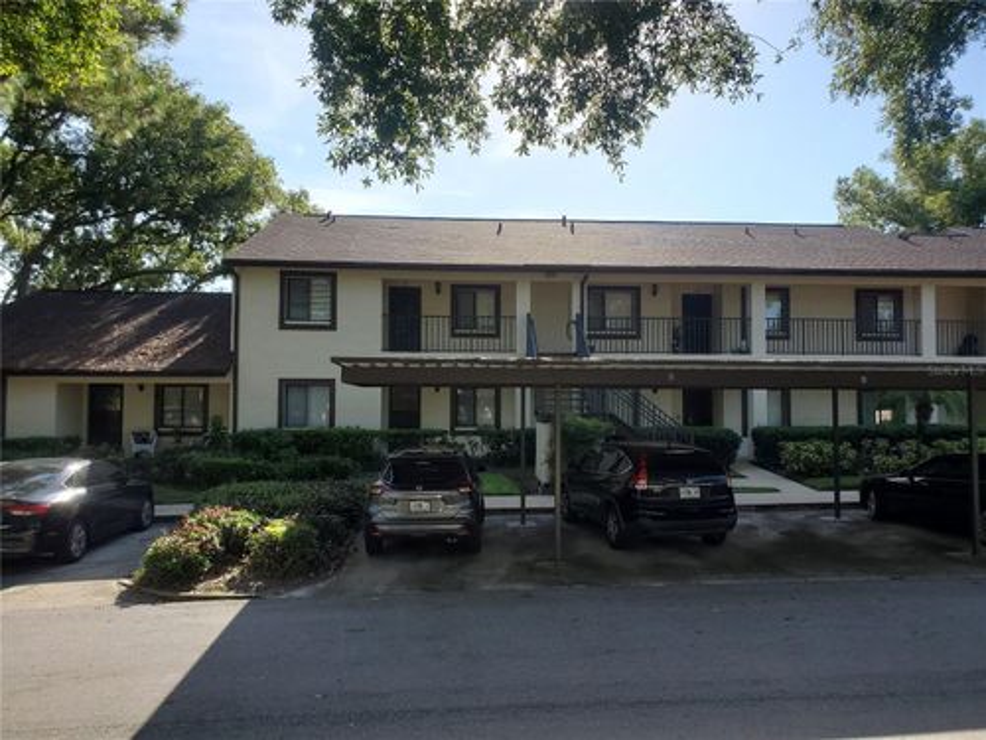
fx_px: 741
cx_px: 493
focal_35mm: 26
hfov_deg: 67.3
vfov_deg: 53.1
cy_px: 370
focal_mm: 4.3
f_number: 2.4
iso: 50
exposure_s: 1/1019
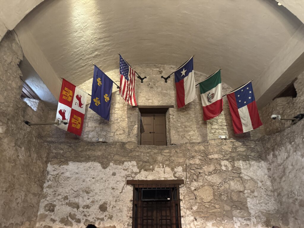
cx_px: 152
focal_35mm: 24
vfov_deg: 56.8
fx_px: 211
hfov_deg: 71.6
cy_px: 114
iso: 800
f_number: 1.78
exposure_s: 1/40
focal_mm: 6.76
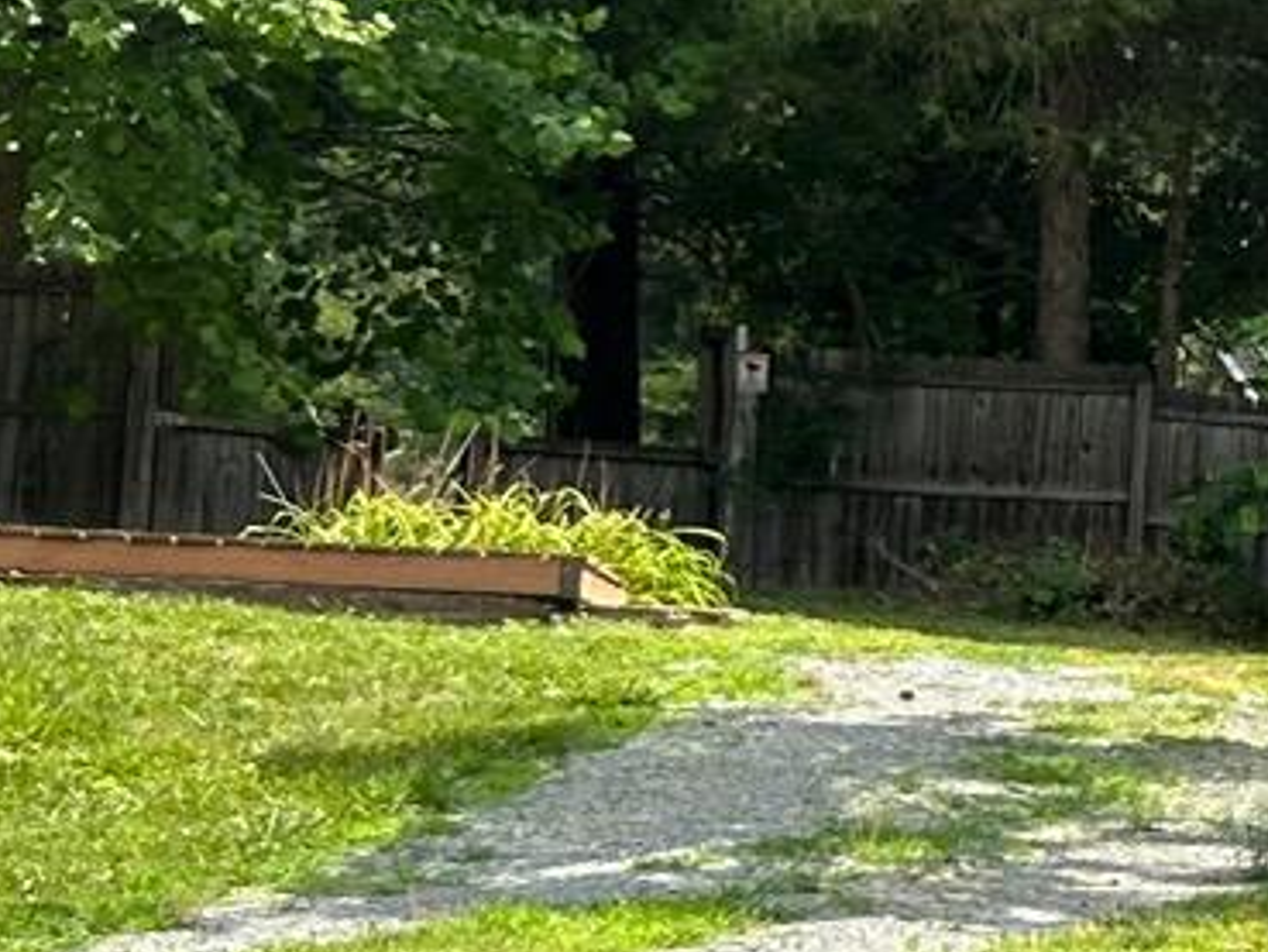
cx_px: 3313
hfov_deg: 11.0
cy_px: 330
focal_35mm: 142
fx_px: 5203
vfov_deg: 10.4
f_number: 1.5
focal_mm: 5.7
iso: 50
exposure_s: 1/1553
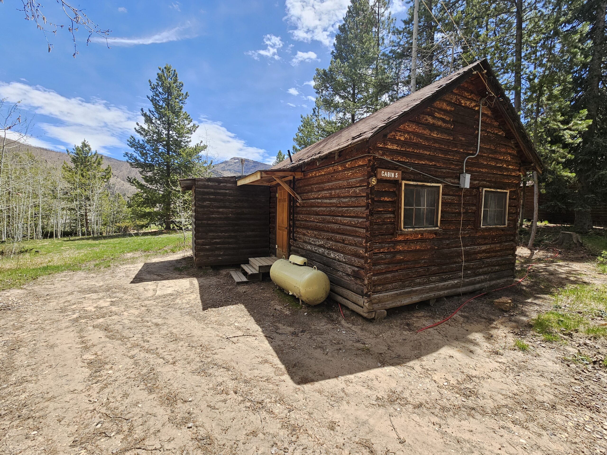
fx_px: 228
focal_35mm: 13
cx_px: 304
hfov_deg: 106.2
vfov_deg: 89.9
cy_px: 228
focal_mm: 2.2
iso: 50
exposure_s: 1/746
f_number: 2.2
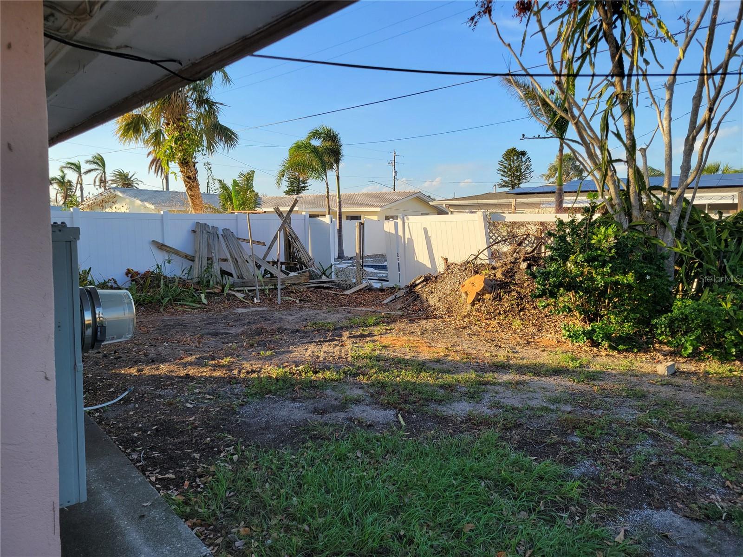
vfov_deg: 53.1
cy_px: 278
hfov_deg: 67.3
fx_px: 558
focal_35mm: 26
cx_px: 372
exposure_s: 1/792
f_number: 1.8
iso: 40
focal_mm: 5.4
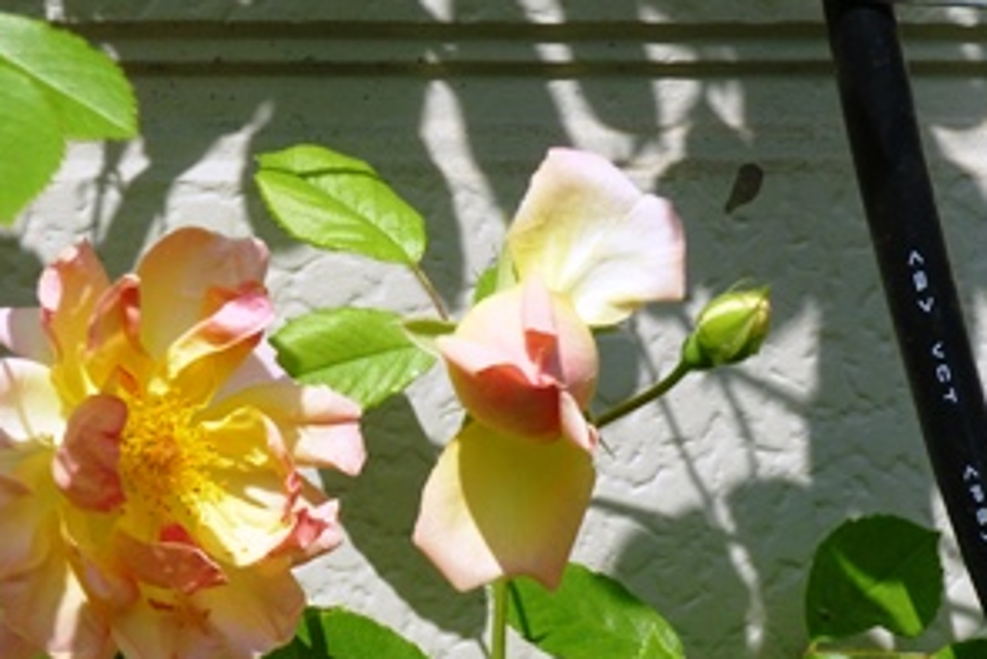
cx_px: 335
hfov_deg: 9.8
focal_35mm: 210
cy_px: 475
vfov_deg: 6.5
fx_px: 5760
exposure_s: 1/500
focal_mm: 23.7
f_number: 5.8
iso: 100
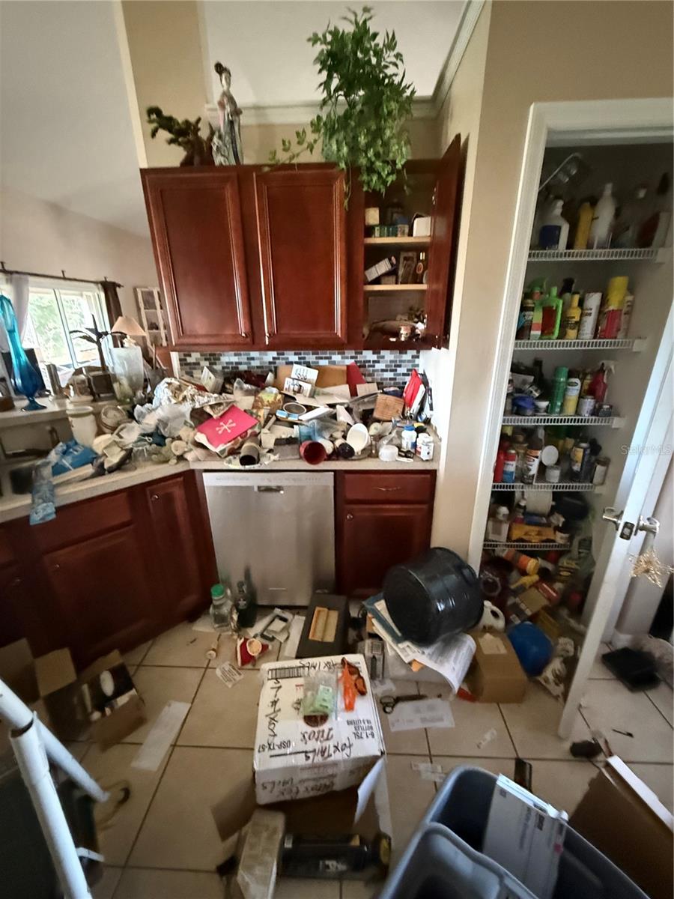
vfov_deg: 102.1
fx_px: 363
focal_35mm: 14
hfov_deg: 85.7
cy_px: 450
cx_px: 337
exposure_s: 1/40
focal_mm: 2.22
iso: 1600
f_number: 2.2
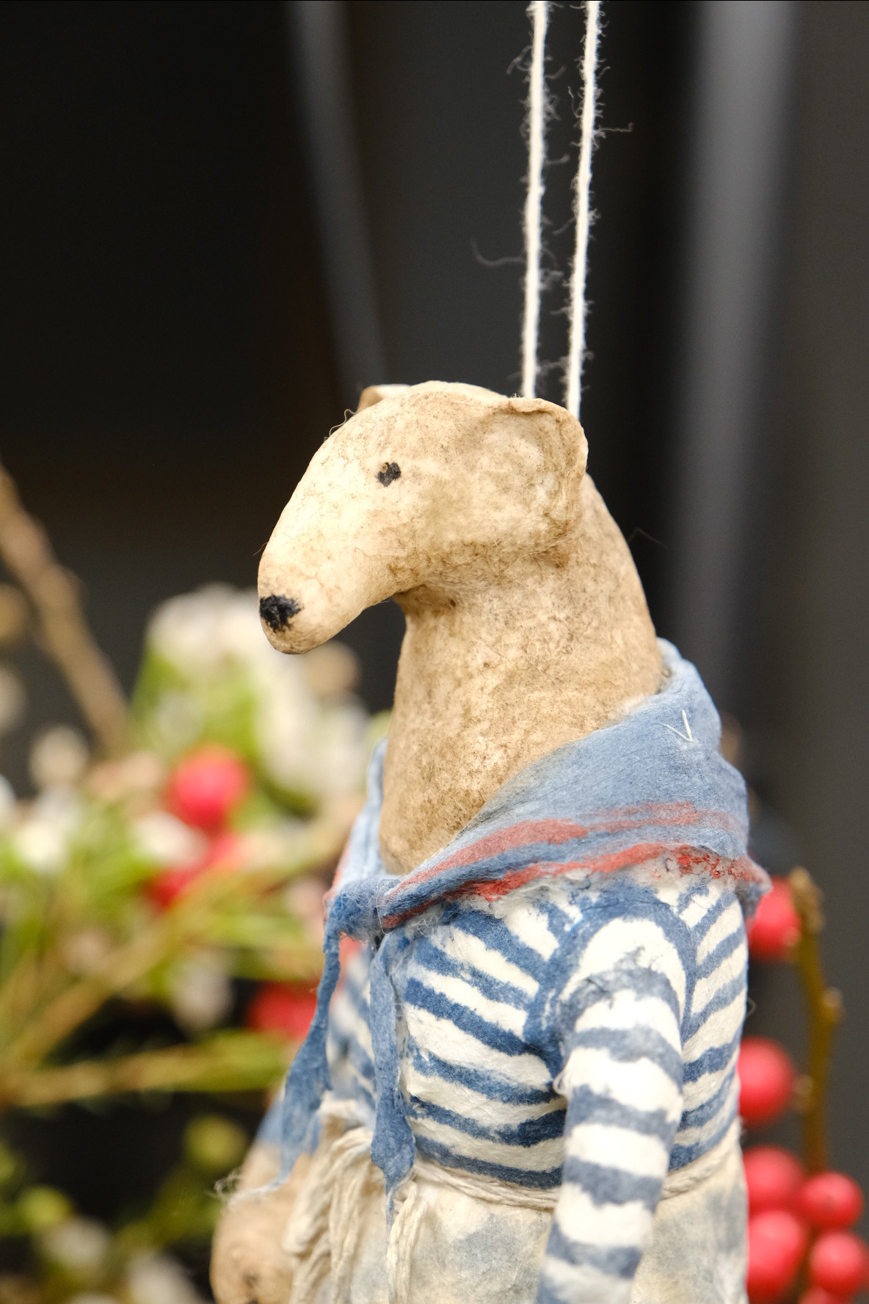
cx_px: 434
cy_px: 652
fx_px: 3910
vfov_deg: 18.9
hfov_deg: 12.7
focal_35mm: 108
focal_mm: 72.1
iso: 2000
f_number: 4
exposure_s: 1/250
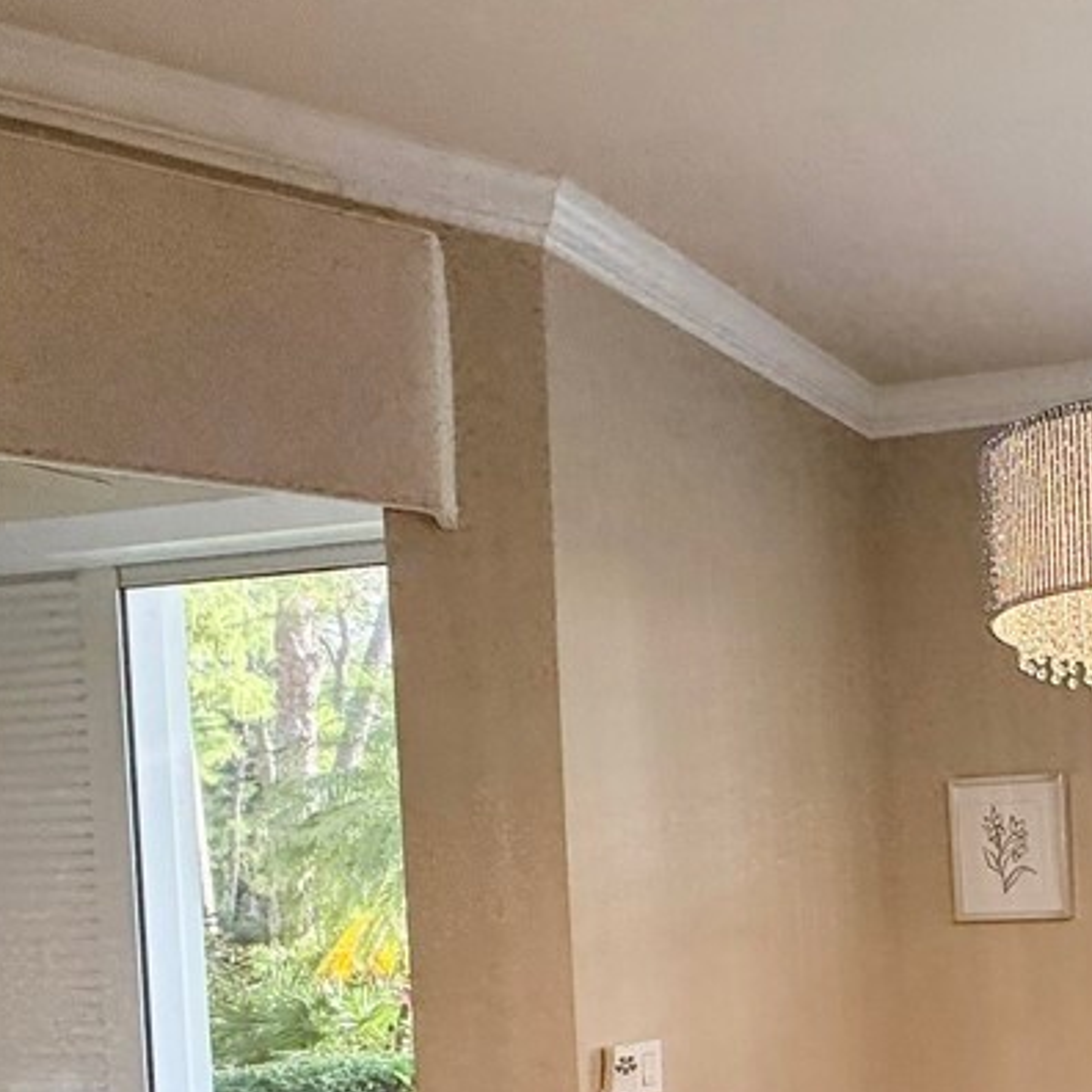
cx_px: 1395
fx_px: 1142
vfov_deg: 47.7
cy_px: 907
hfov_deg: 35.8
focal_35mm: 32
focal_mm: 2.22
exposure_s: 1/120
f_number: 2.2
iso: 64
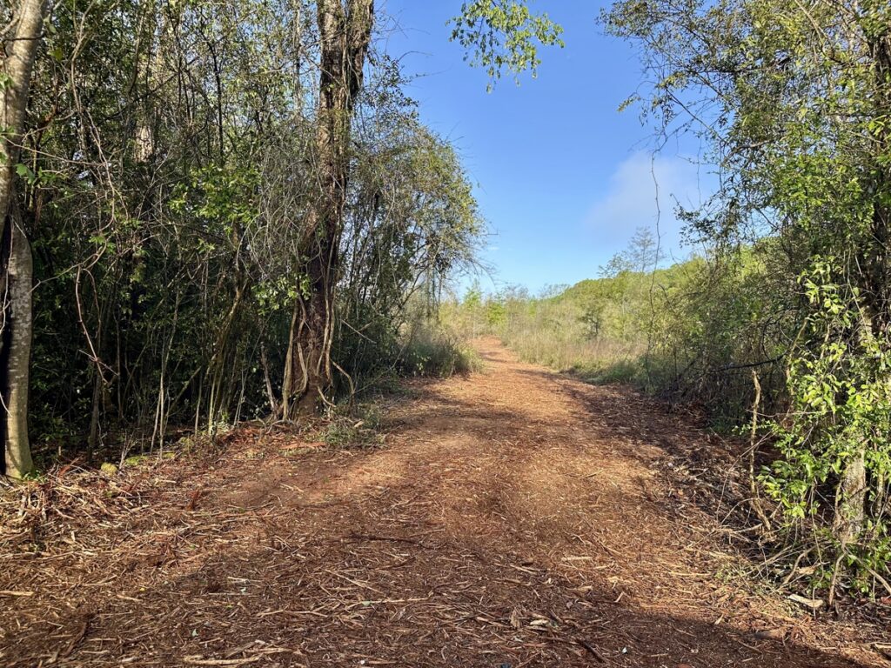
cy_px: 334
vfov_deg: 56.8
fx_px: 618
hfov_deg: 71.6
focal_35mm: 24
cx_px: 446
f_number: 1.78
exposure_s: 1/1198
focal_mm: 6.86
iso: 80
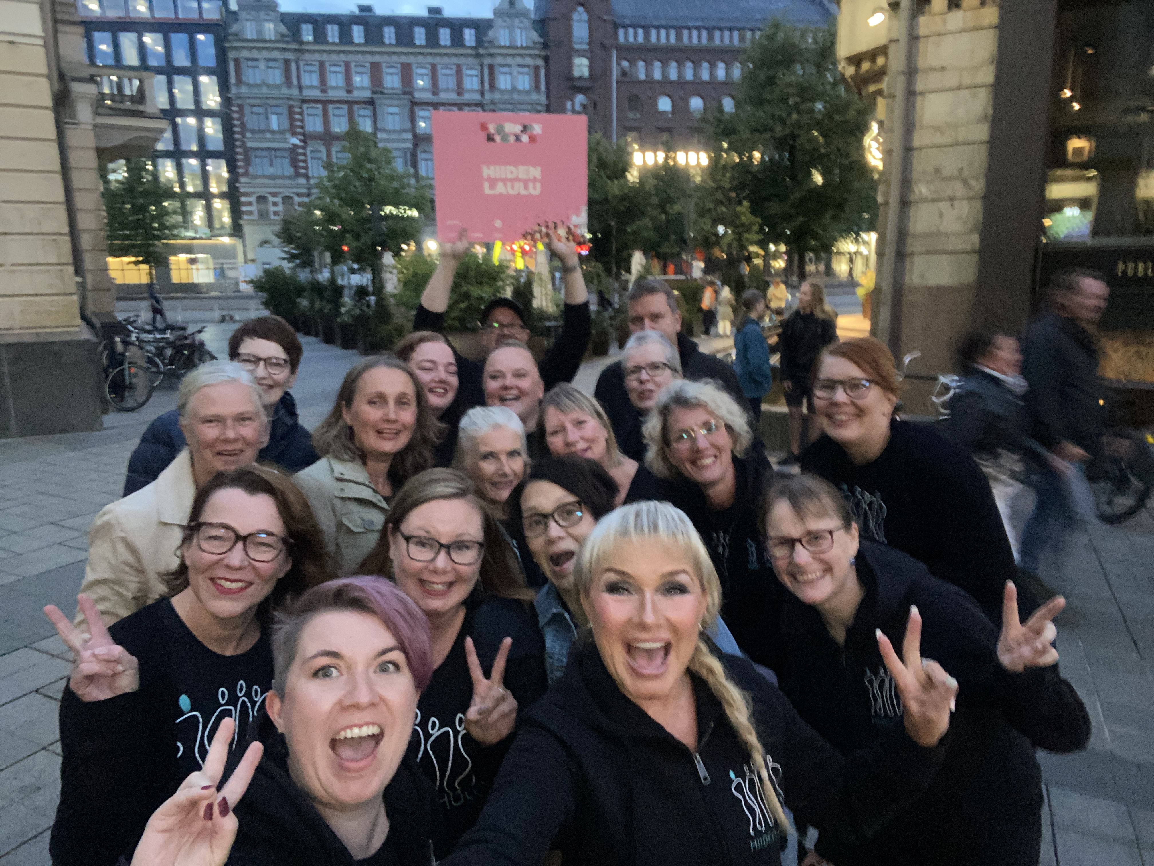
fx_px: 767
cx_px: 577
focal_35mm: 23
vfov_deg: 58.9
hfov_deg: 73.9
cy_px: 433
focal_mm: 2.71
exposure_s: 1/16
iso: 500
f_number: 2.2
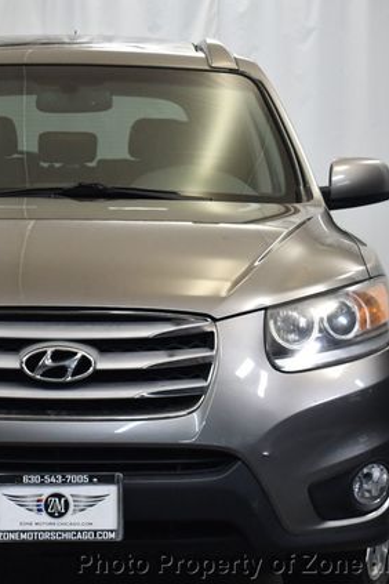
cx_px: 59
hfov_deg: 13.2
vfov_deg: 19.8
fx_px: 1669
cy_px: 294
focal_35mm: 103
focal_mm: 34
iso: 1100
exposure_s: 1/125
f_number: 4.5
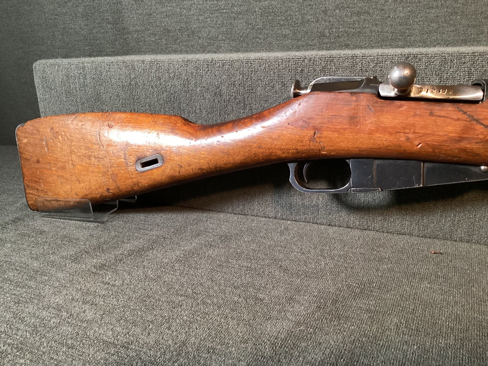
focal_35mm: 31
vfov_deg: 45.4
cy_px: 183
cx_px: 244
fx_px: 437
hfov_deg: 58.3
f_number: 2.4
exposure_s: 1/60
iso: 320
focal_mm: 3.3
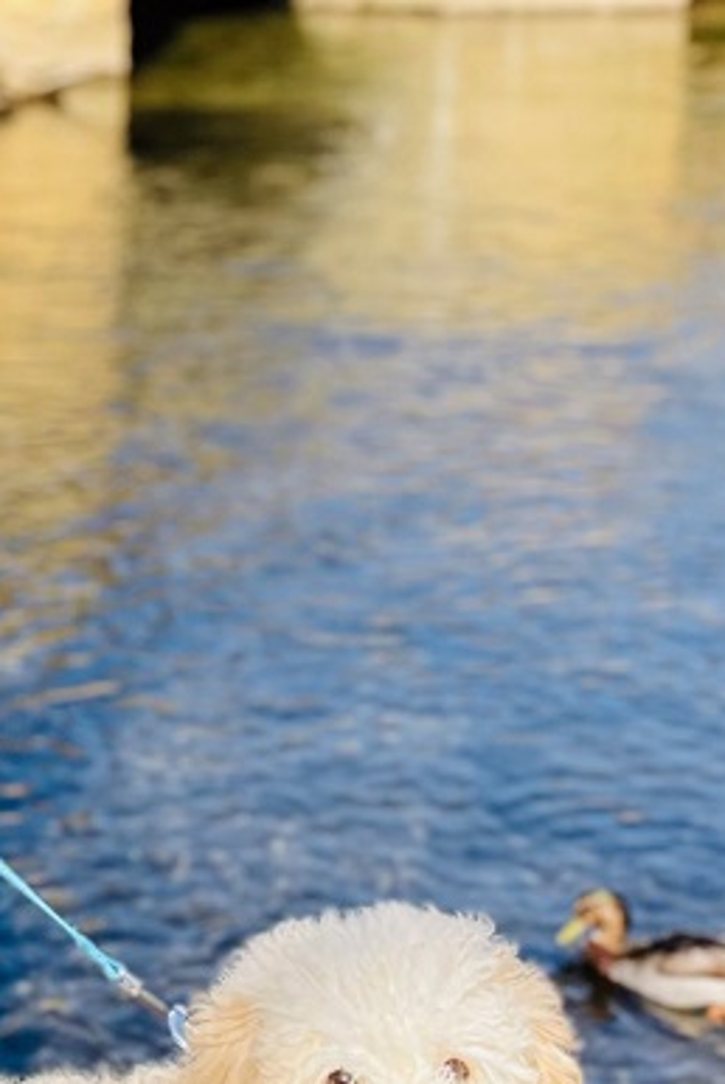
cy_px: 469
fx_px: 2533
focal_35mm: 84
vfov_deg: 24.2
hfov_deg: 15.4
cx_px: -267
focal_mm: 4.2
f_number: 1.6
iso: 50
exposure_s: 1/3205
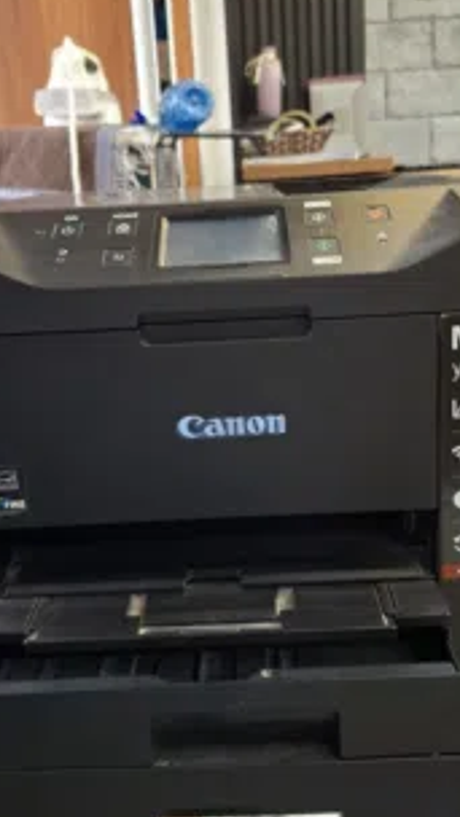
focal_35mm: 33
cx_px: 231
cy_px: 336
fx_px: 716
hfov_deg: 35.6
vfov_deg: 59.1
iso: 400
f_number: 1.8
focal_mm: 5.54
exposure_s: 1/33
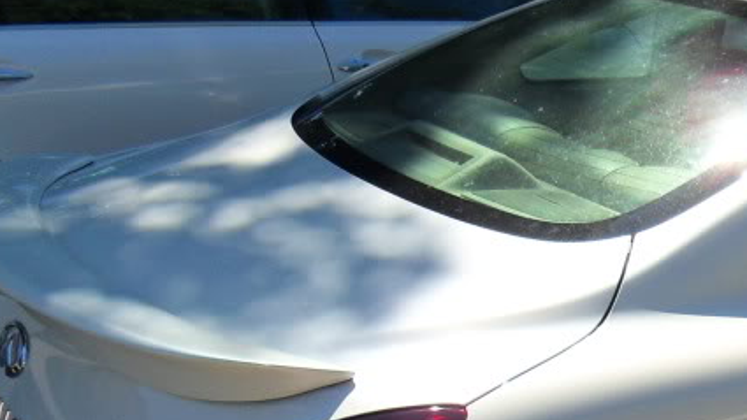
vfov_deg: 18.8
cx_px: 828
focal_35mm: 63
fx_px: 1248
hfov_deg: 29.9
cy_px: 373
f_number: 7.5
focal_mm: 4.2
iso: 80
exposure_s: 1/180
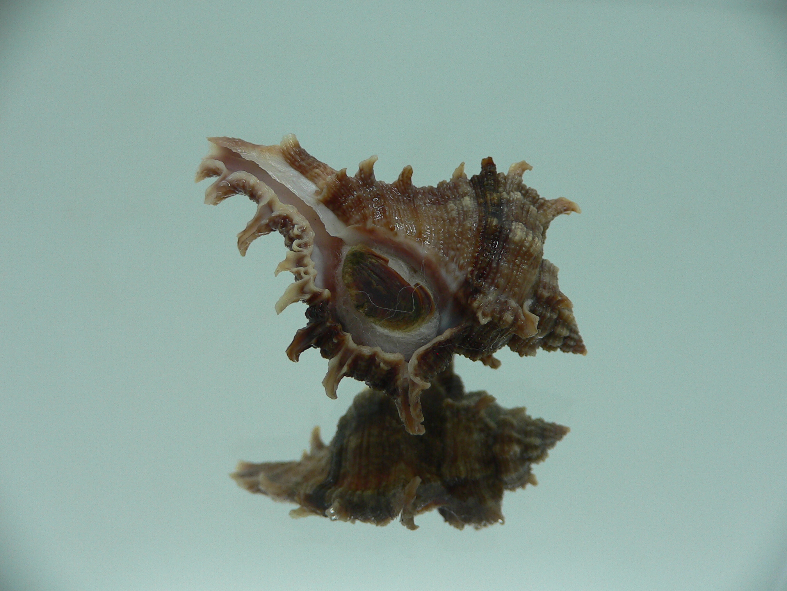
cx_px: 394
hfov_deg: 52.6
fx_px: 796
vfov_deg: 40.7
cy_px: 296
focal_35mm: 35
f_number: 2.8
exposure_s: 1/60
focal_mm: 4.6
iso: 80
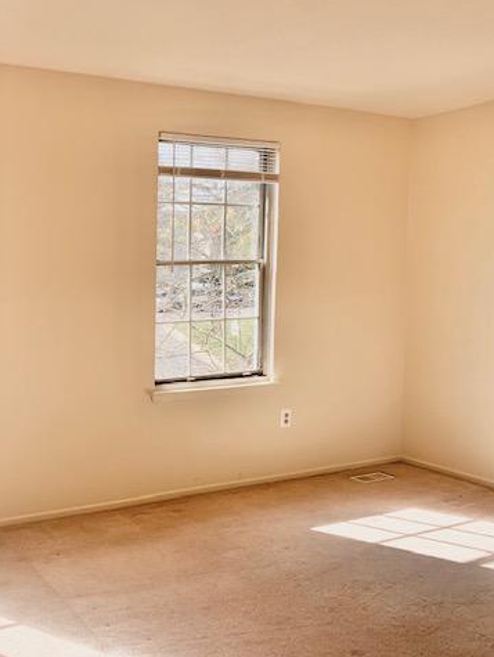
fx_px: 665
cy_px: 328
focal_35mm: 35
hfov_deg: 38.4
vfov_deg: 52.6
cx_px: 64
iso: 25
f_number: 1.8
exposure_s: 1/369
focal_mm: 4.25
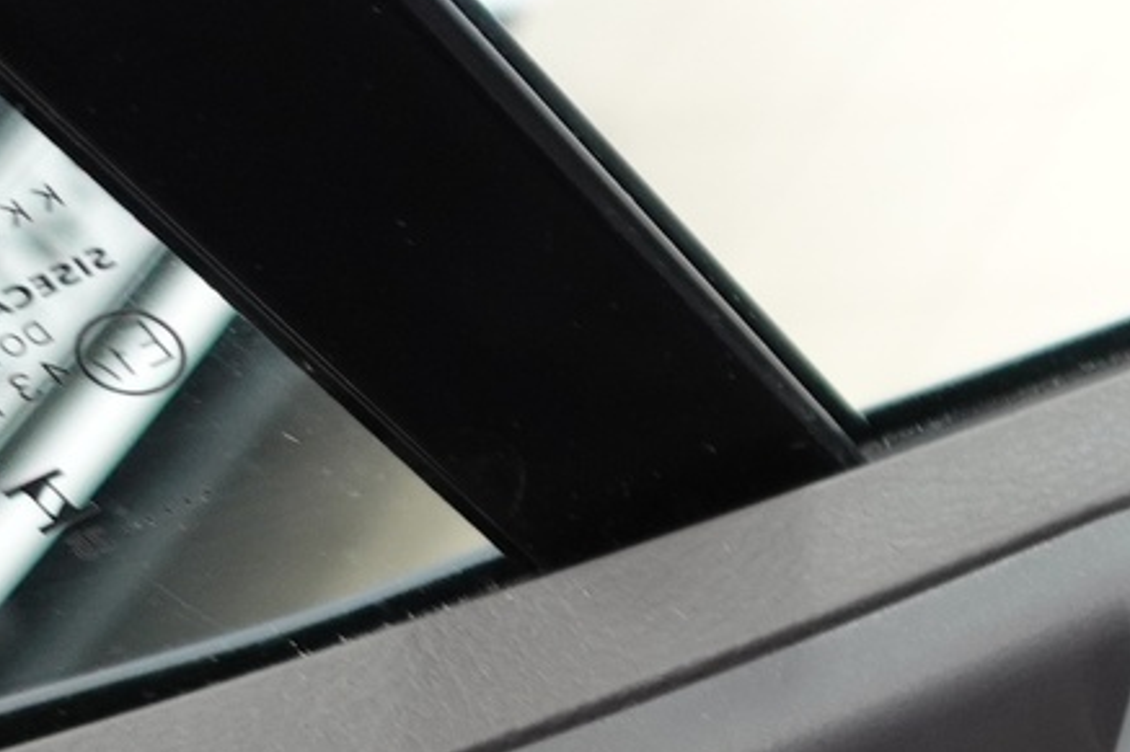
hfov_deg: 18.4
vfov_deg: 14.9
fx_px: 2792
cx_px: 1986
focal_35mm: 89
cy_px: 858
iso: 250
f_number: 1.8
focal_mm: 9.4
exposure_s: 1/30
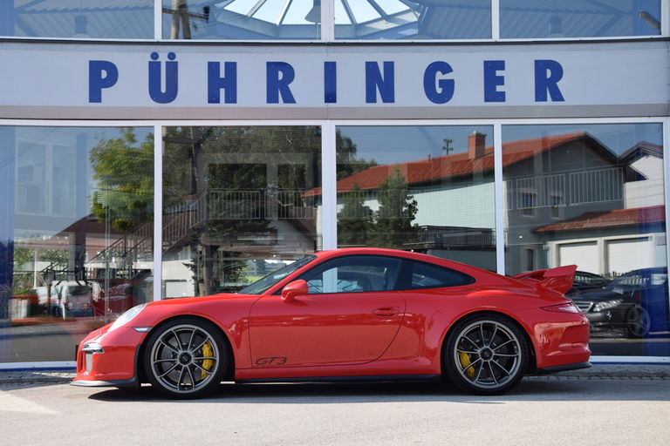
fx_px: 977
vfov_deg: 25.8
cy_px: 223
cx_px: 335
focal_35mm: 52
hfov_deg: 37.9
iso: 200
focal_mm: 35
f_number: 8
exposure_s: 1/320
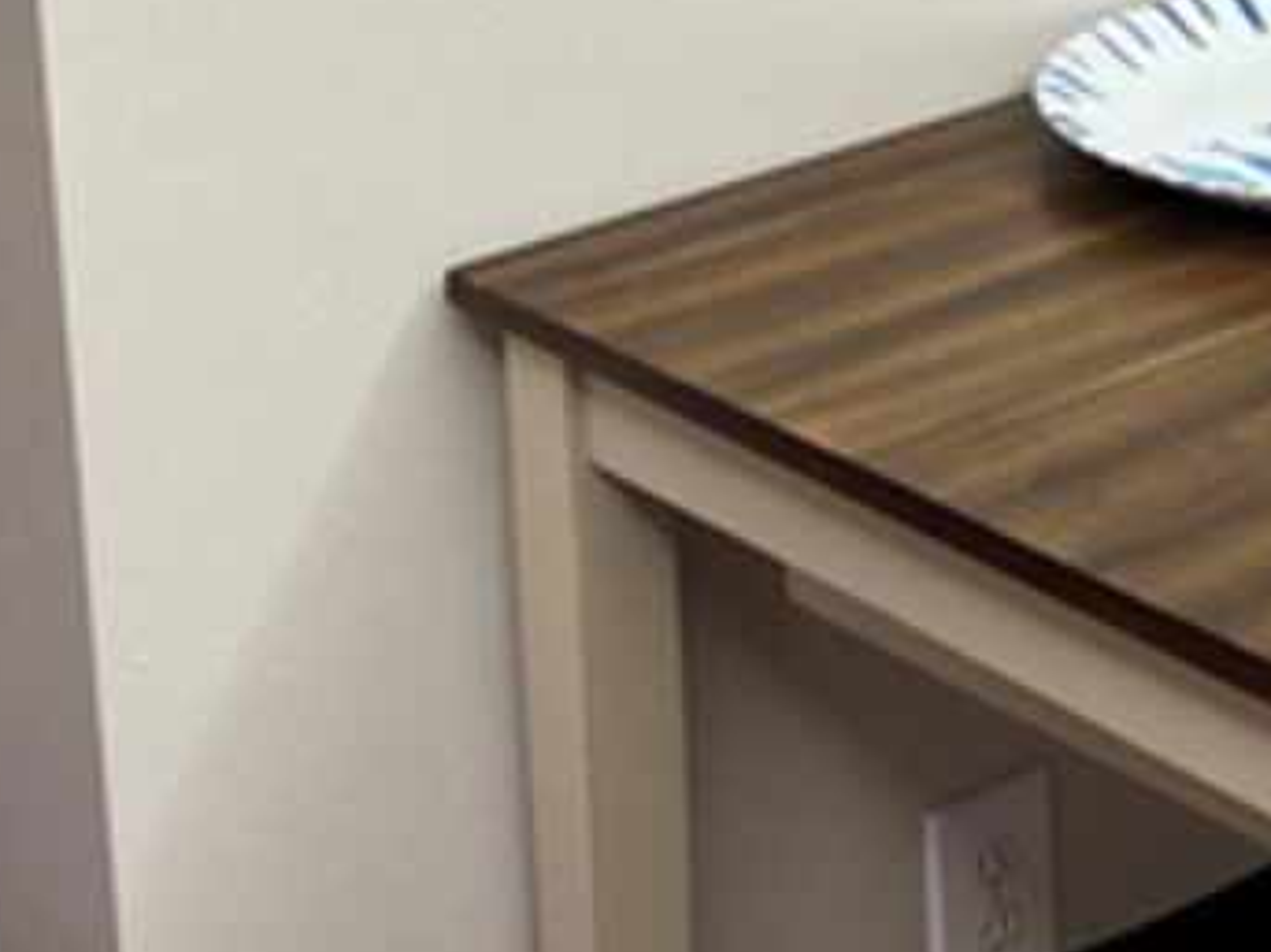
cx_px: 1067
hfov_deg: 20.0
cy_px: -382
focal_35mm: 97
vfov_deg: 14.4
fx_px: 3560
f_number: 1.5
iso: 64
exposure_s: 1/60
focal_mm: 5.7
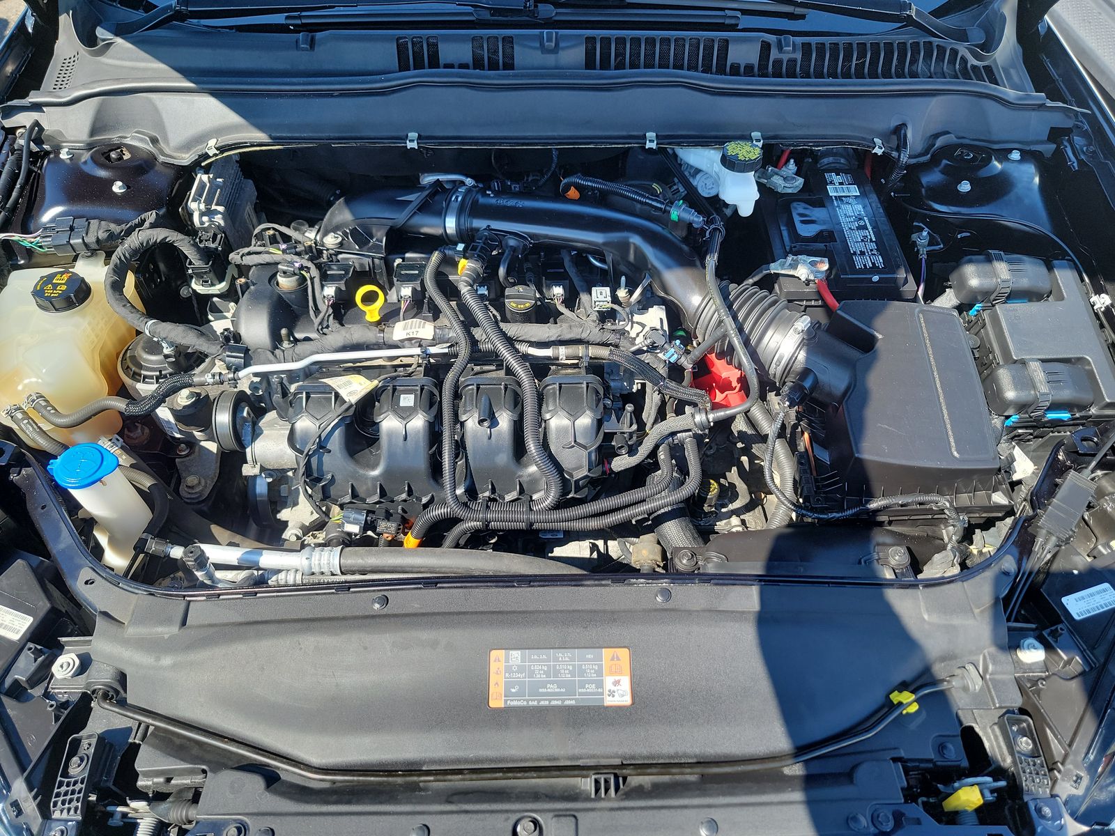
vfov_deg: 56.8
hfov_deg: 71.6
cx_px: 558
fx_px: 773
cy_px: 418
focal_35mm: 24
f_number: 1.8
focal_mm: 6.7
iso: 50
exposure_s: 1/168
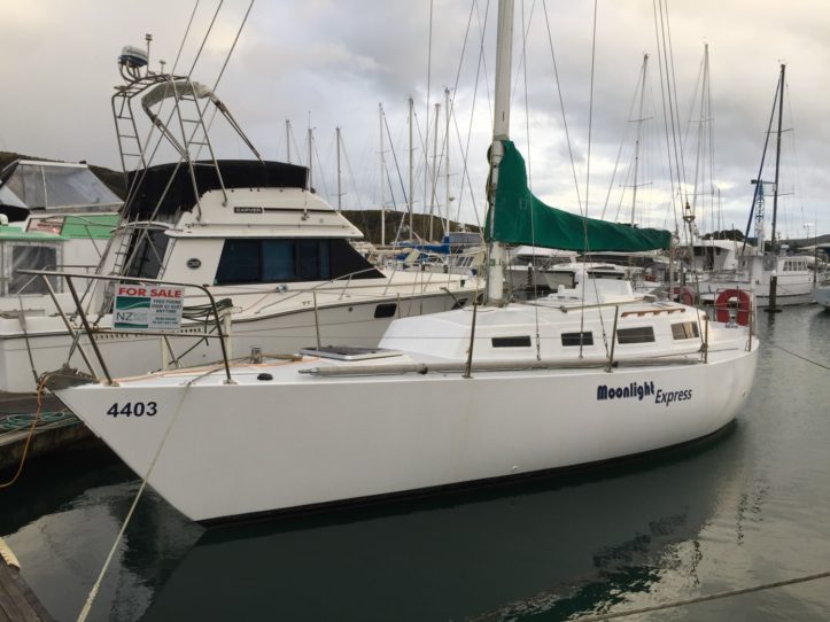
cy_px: 311
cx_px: 415
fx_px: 695
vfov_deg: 48.2
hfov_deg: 61.7
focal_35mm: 29
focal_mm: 4.15
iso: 32
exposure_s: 1/297
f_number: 2.2
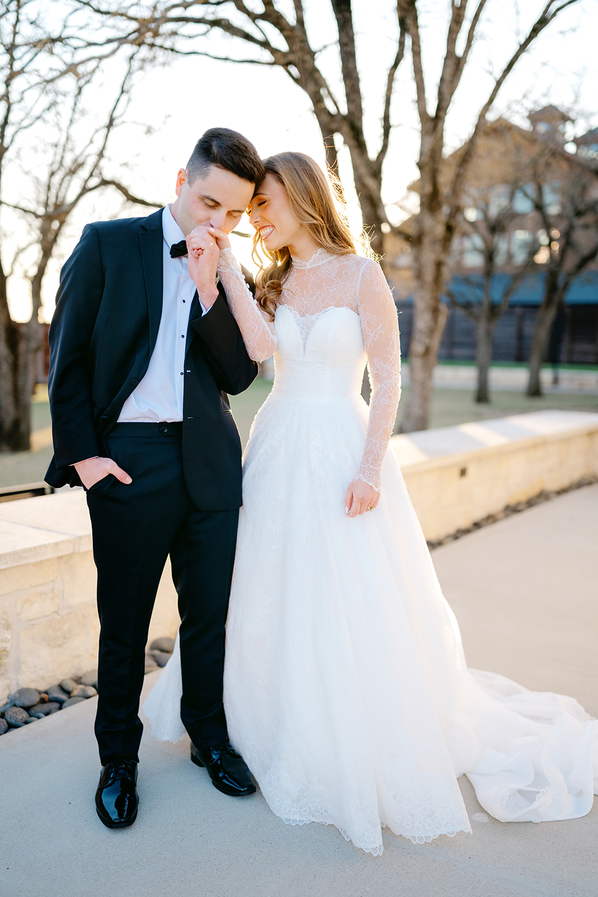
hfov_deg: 37.9
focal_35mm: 35
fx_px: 872
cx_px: 299
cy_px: 448
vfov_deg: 54.4
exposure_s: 1/2000
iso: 400
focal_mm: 35
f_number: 1.2
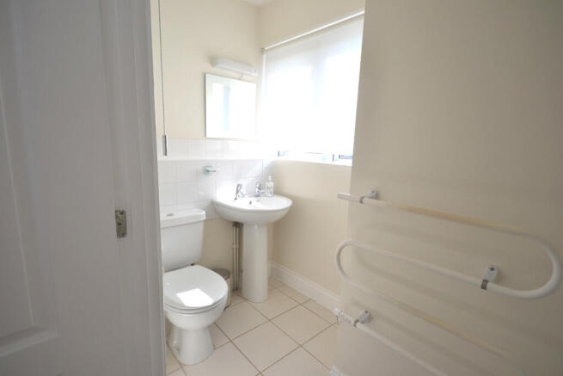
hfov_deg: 92.4
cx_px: 282
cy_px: 188
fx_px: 270
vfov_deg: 69.7
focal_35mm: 17
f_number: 5
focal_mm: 11.5
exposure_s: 1/100
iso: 100
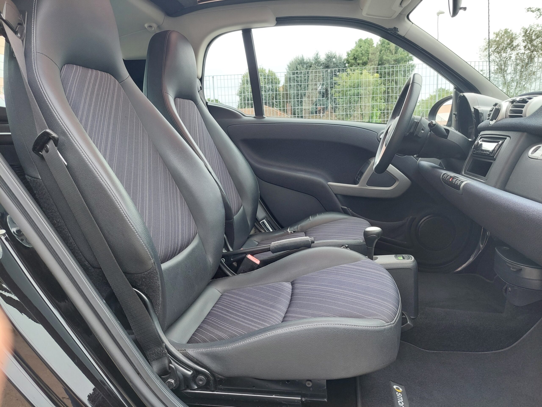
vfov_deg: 54.9
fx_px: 391
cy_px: 204
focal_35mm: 25
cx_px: 271
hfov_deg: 69.4
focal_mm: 5.23
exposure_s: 1/50
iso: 40
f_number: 1.8
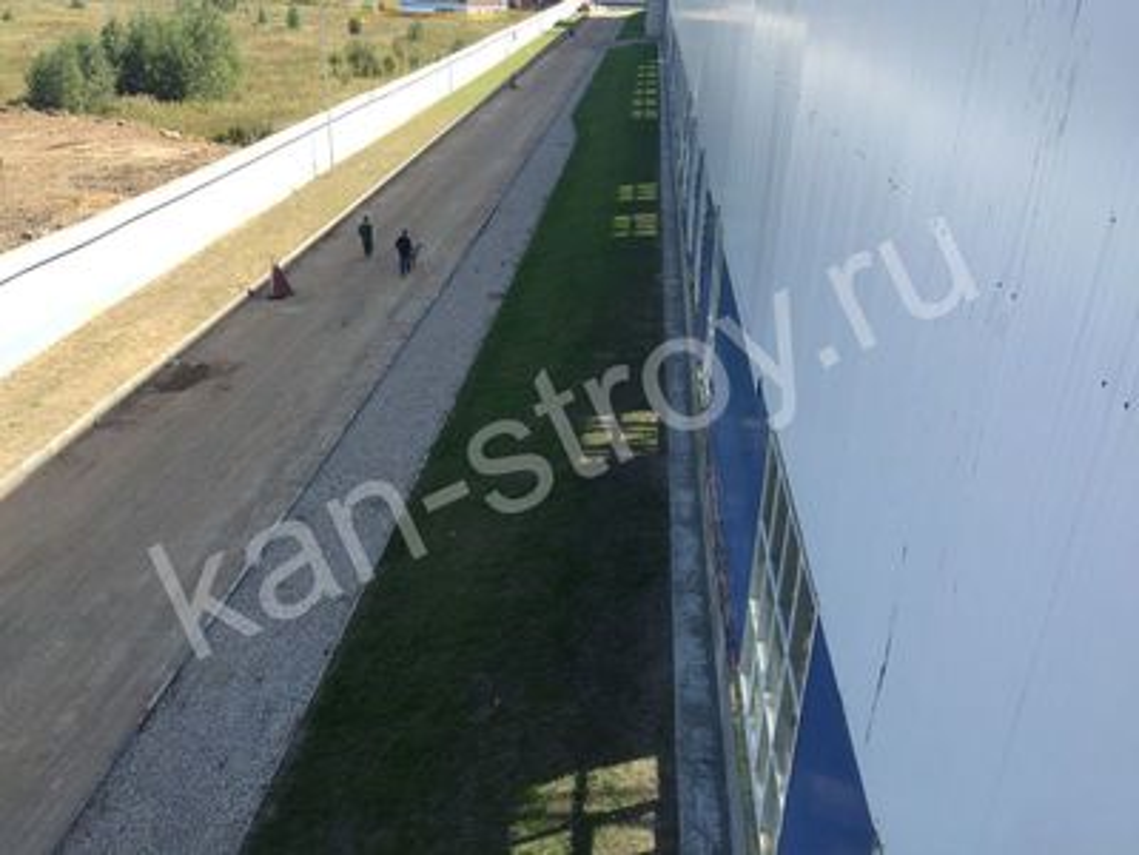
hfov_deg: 61.7
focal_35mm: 29
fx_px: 954
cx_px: 570
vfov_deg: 48.2
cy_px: 428
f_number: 2.2
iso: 32
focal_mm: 4.15
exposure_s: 1/557
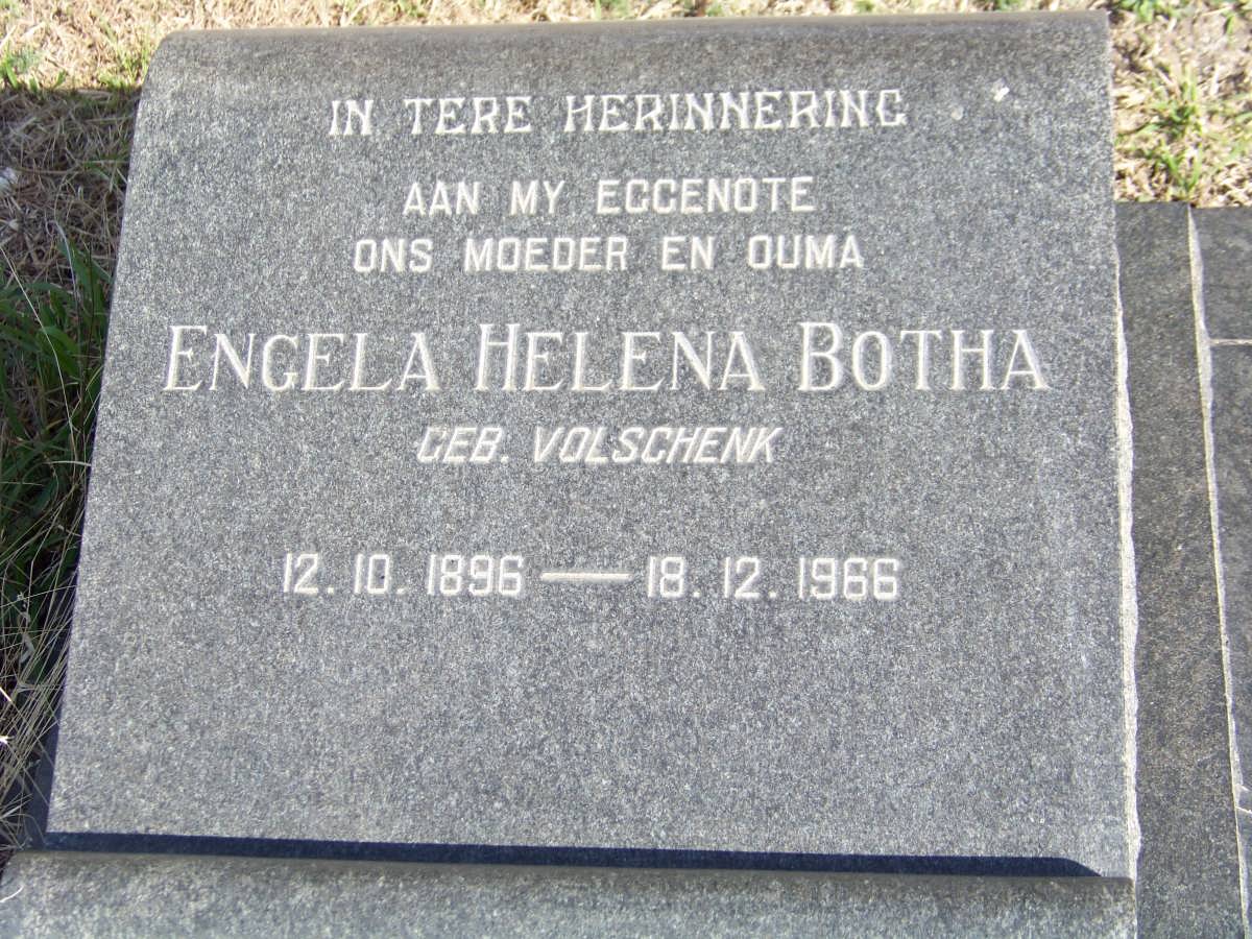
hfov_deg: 27.8
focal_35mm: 70
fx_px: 2532
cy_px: 470
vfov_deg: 21.0
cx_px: 626
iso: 64
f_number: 3.2
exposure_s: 1/320
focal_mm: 11.7
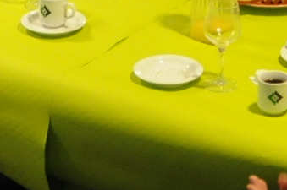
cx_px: 278
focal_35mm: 171
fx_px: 1361
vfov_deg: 7.6
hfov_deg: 11.9
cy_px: -234
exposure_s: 1/50
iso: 1250
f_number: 4
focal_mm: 18
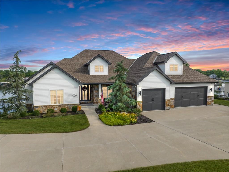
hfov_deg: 71.6
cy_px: 86
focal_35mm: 24
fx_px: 159
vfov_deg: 56.7
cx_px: 114
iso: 100
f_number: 9
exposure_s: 1/80
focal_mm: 12.29
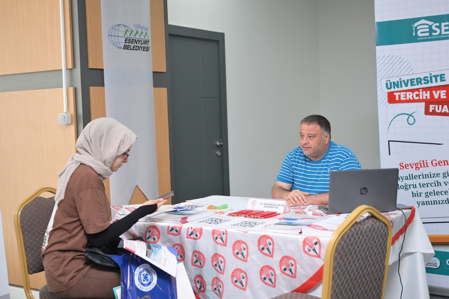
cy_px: 140
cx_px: 255
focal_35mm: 43
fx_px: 536
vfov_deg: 31.2
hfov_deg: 45.3
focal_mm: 37
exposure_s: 1/200
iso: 500
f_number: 2.8
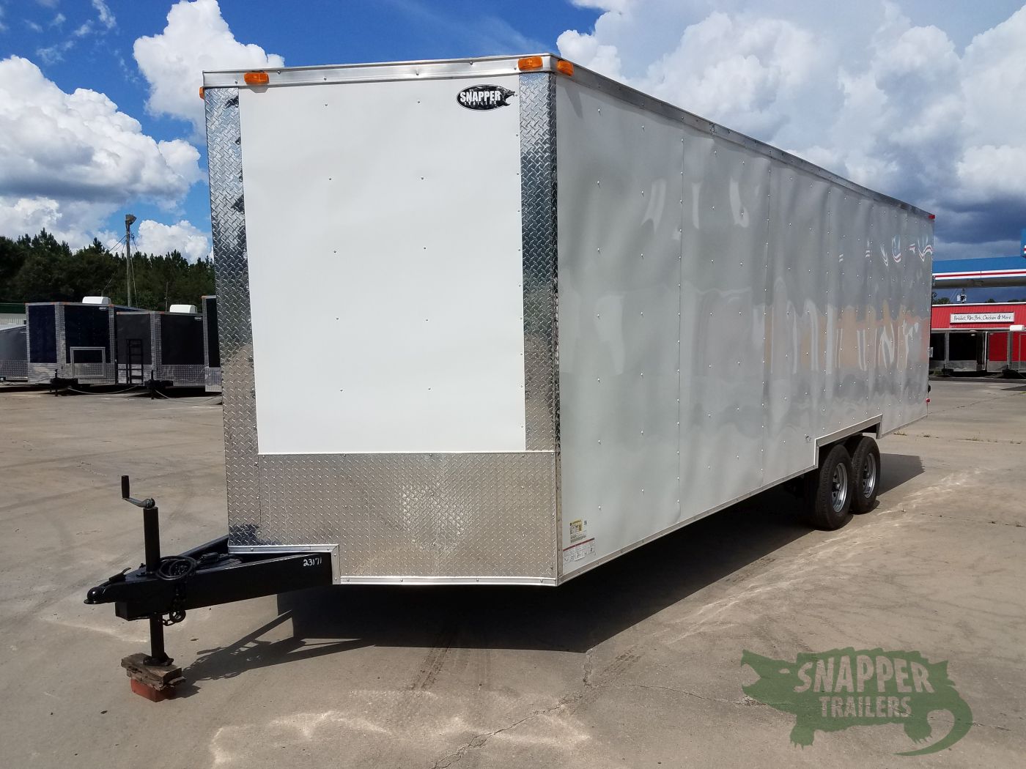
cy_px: 384
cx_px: 513
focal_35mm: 26
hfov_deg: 67.3
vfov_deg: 53.1
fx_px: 771
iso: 40
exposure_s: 1/4800
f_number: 1.7
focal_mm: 4.2
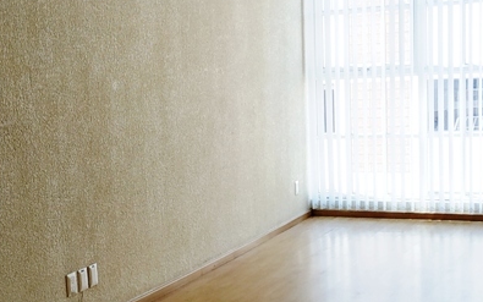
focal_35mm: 66
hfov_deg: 30.8
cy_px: 199
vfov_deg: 19.7
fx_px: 869
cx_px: 163
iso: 160
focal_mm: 3.94
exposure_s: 1/186
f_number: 1.9
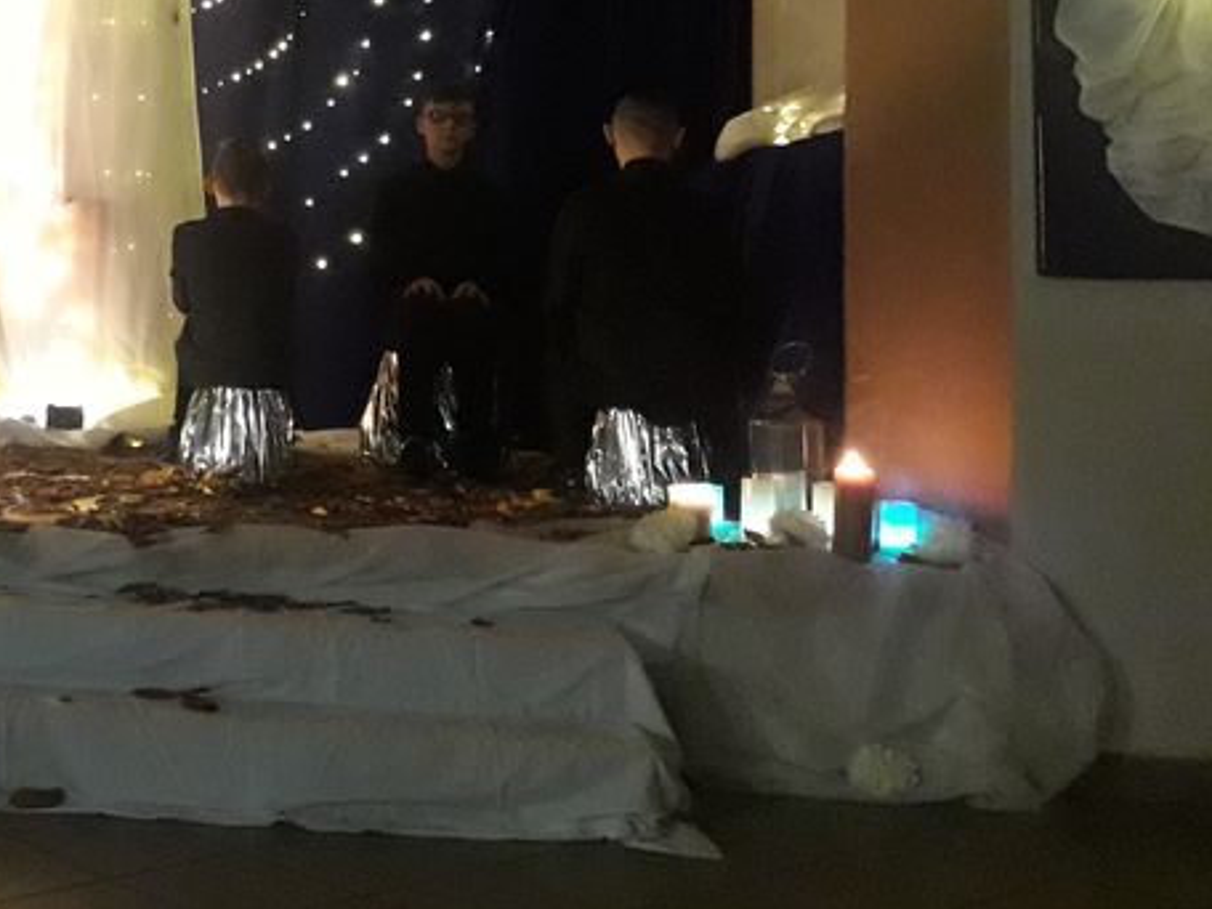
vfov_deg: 24.3
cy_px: 128
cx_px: 29
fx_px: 2066
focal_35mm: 59
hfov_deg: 30.6
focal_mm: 3.7
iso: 800
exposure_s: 1/17
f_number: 1.9
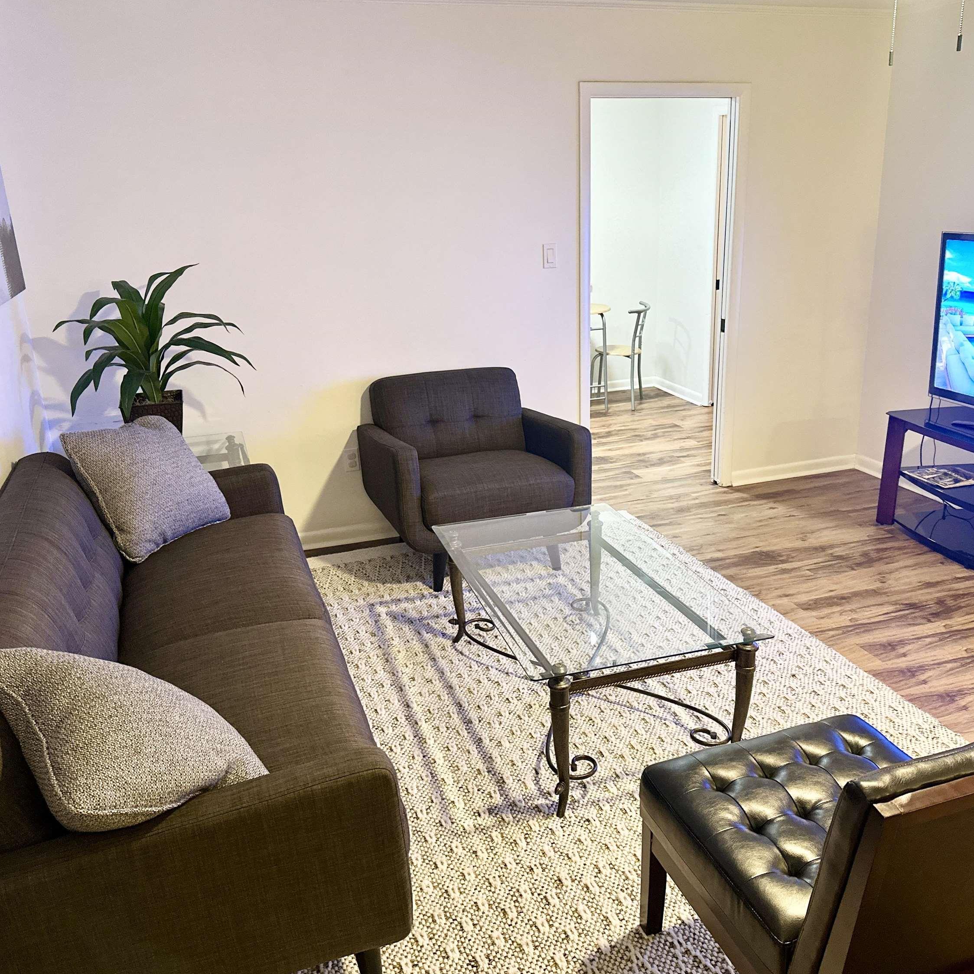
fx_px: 923
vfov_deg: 55.6
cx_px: 527
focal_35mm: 29
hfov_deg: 55.6
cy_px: 490
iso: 400
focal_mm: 6.86
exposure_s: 1/60
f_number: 1.78
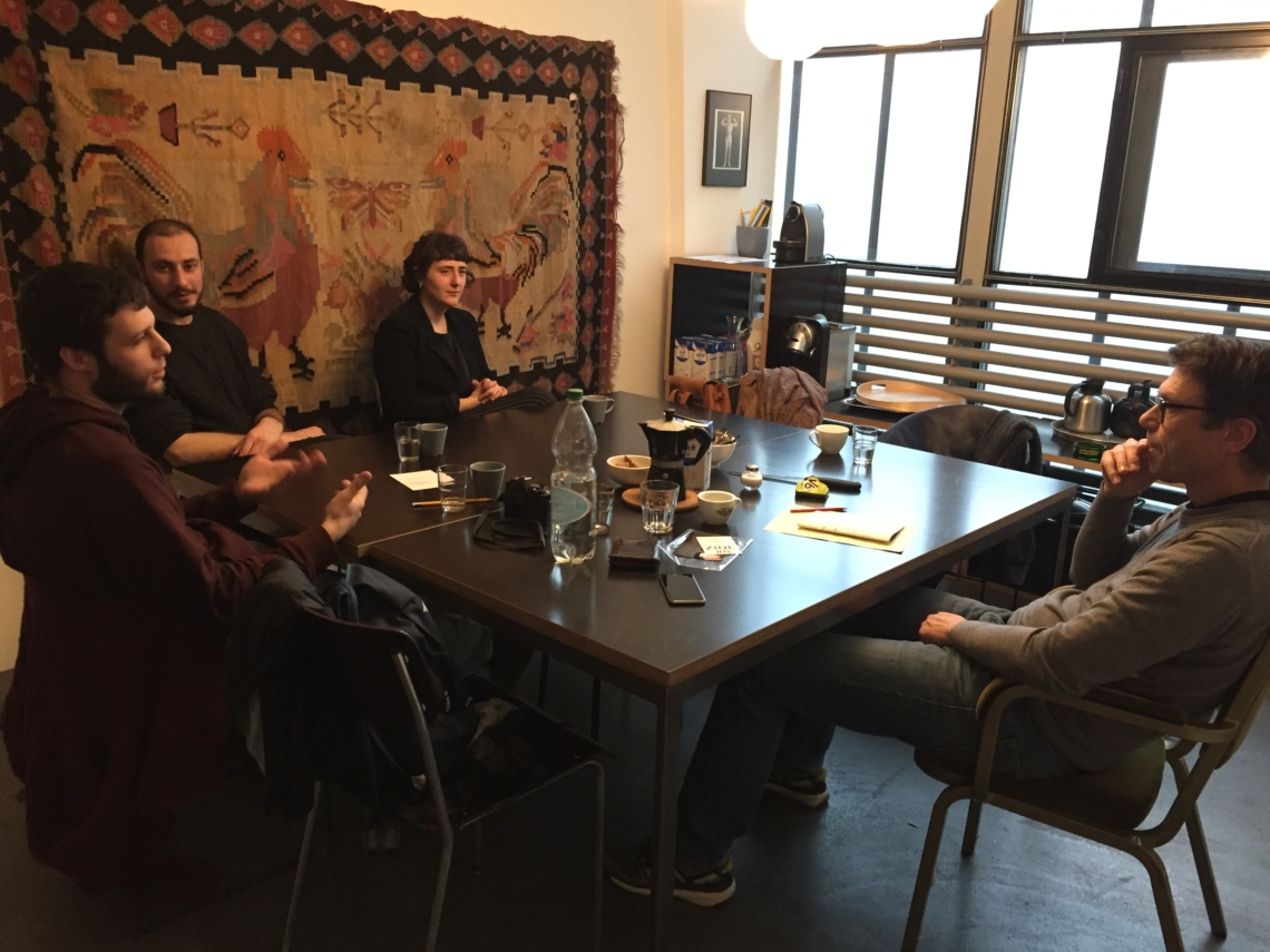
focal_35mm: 29
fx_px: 1064
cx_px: 635
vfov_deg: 48.2
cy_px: 476
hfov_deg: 61.7
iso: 250
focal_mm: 4.15
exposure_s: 1/20
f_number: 2.2
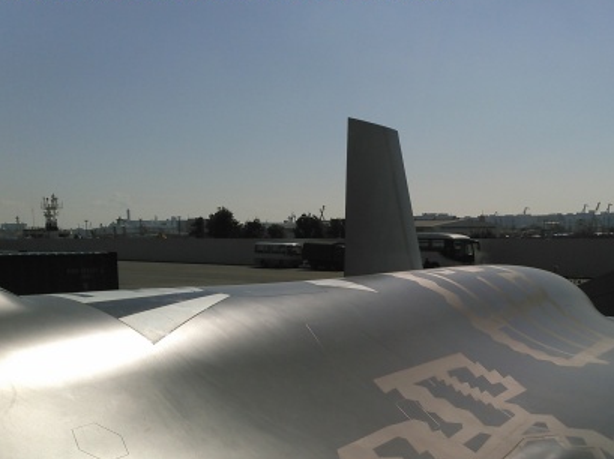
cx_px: 455
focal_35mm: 47
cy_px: 340
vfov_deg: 30.4
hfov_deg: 39.5
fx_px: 833
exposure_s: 1/4975
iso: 100
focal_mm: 4
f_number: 2.4
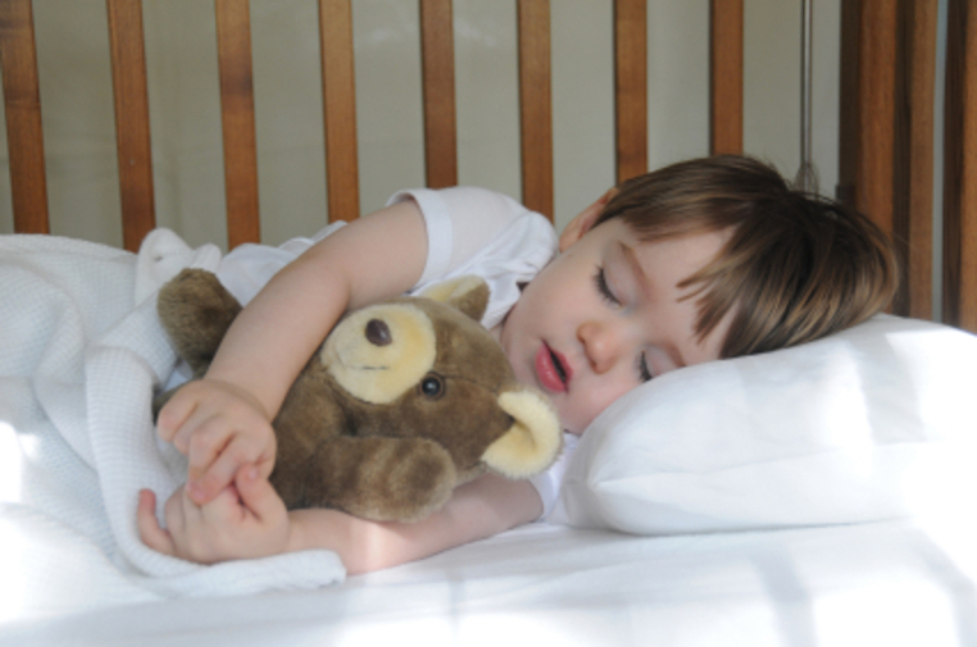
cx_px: 488
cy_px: 324
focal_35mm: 72
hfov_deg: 28.1
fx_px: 1950
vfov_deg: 18.8
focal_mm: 48
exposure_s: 1/15
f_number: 4.5
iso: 320
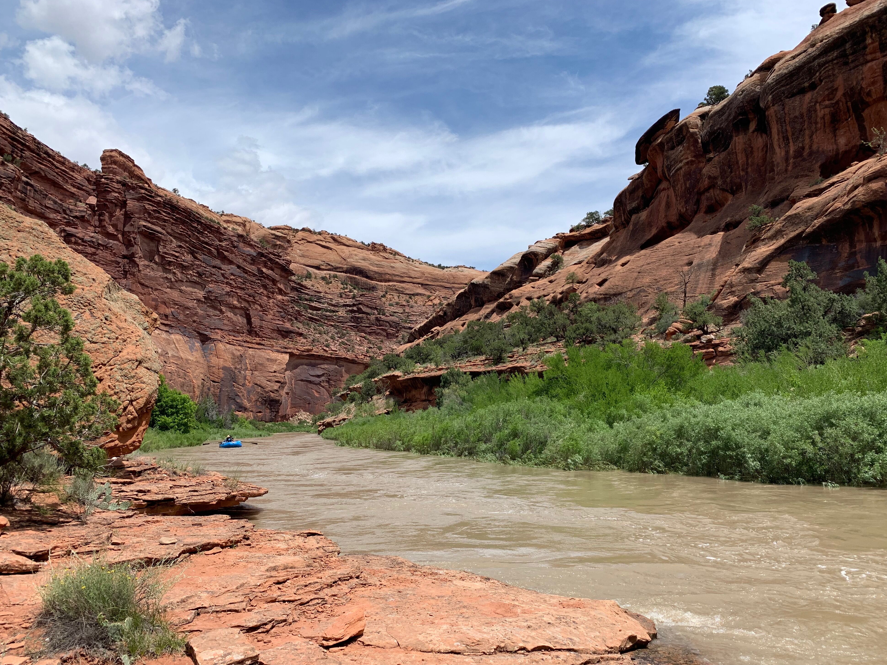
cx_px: 450
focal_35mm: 27
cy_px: 332
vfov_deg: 51.4
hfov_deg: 65.3
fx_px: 692
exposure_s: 1/2833
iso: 25
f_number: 1.8
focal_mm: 4.25
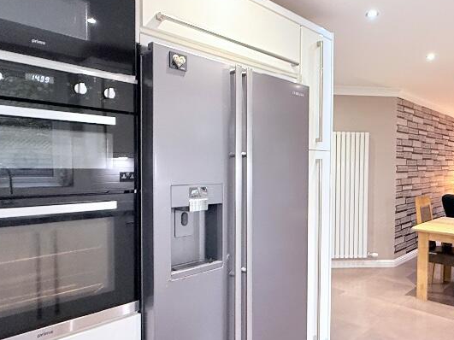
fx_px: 354
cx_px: 316
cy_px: 179
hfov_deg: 63.0
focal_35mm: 27
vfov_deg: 51.3
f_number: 2.2
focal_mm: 2.22
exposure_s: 1/50
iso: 400
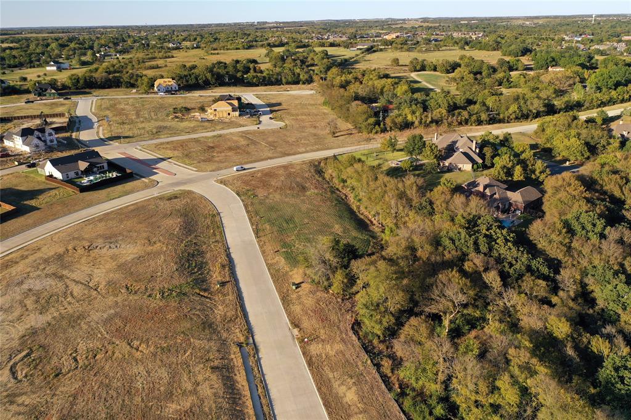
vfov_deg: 46.4
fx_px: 491
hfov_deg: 65.5
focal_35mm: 28
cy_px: 210
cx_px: 316
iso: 100
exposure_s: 1/40
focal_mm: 10.26
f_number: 3.2
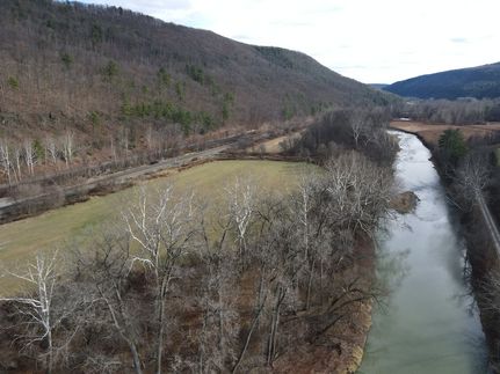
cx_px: 250
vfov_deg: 56.8
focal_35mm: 24
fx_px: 347
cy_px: 187
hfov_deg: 71.6
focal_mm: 4.5
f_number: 2.8
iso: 100
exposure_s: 1/240
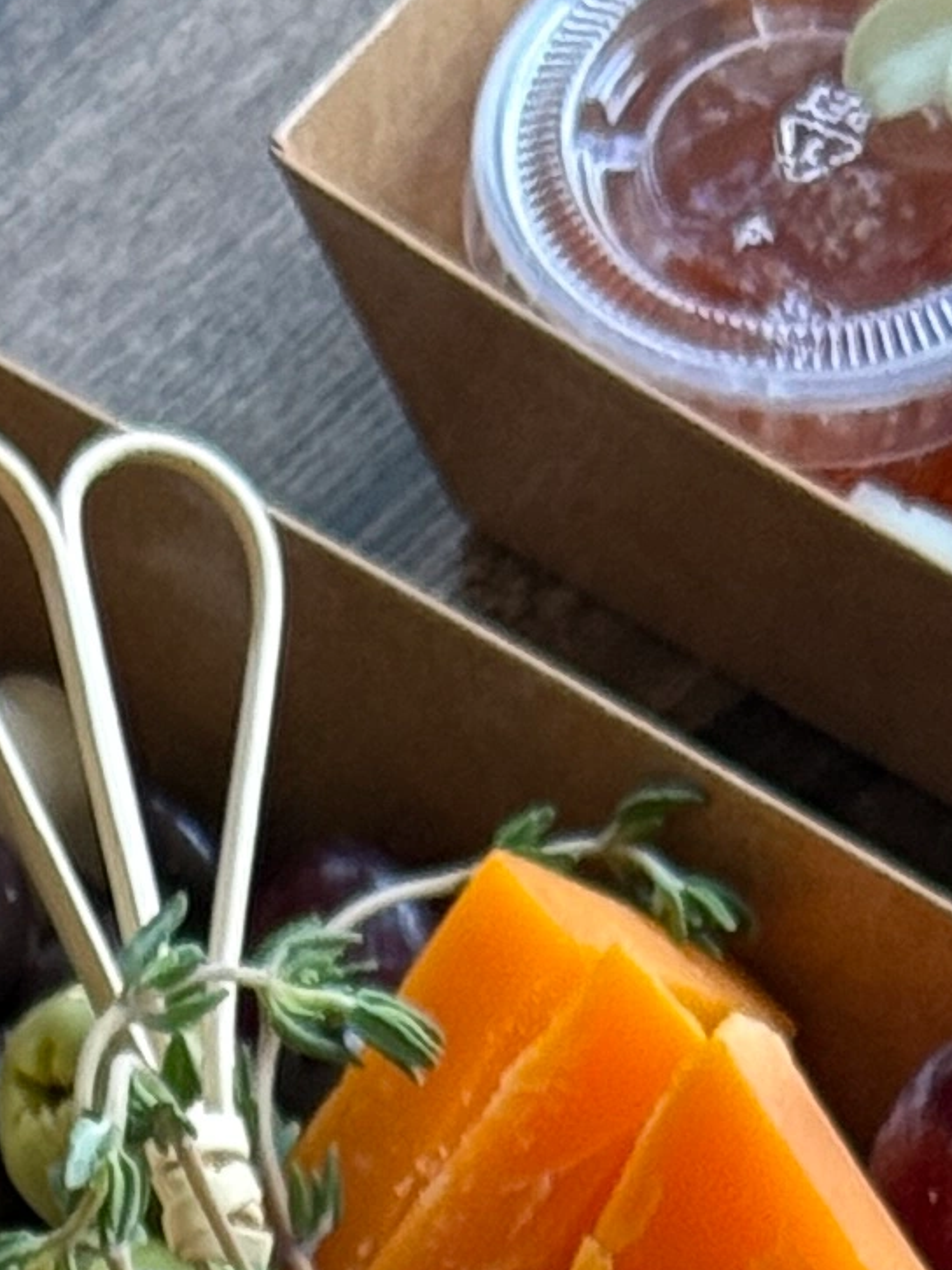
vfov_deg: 6.9
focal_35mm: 267
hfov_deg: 5.6
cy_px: 3279
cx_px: 341
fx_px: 9788
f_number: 1.78
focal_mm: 6.76
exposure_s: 1/60
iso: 100
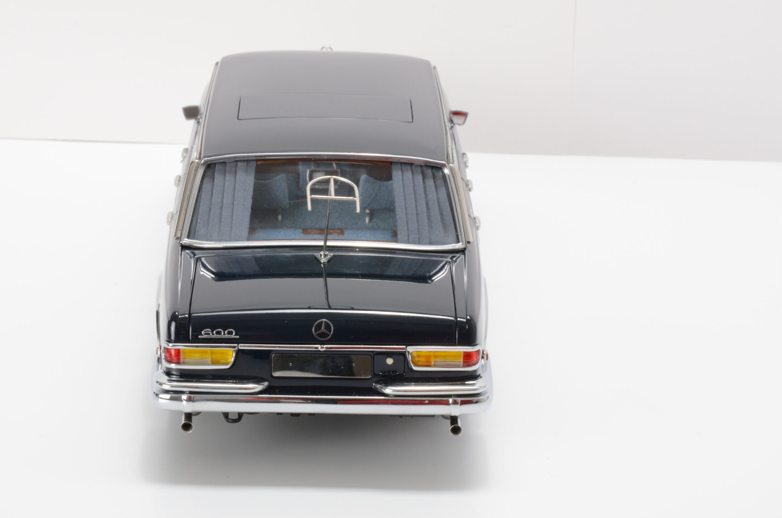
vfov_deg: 11.0
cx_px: 342
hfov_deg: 16.5
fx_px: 2688
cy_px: 251
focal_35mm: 124
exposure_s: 1/10
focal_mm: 70
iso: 500
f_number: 20
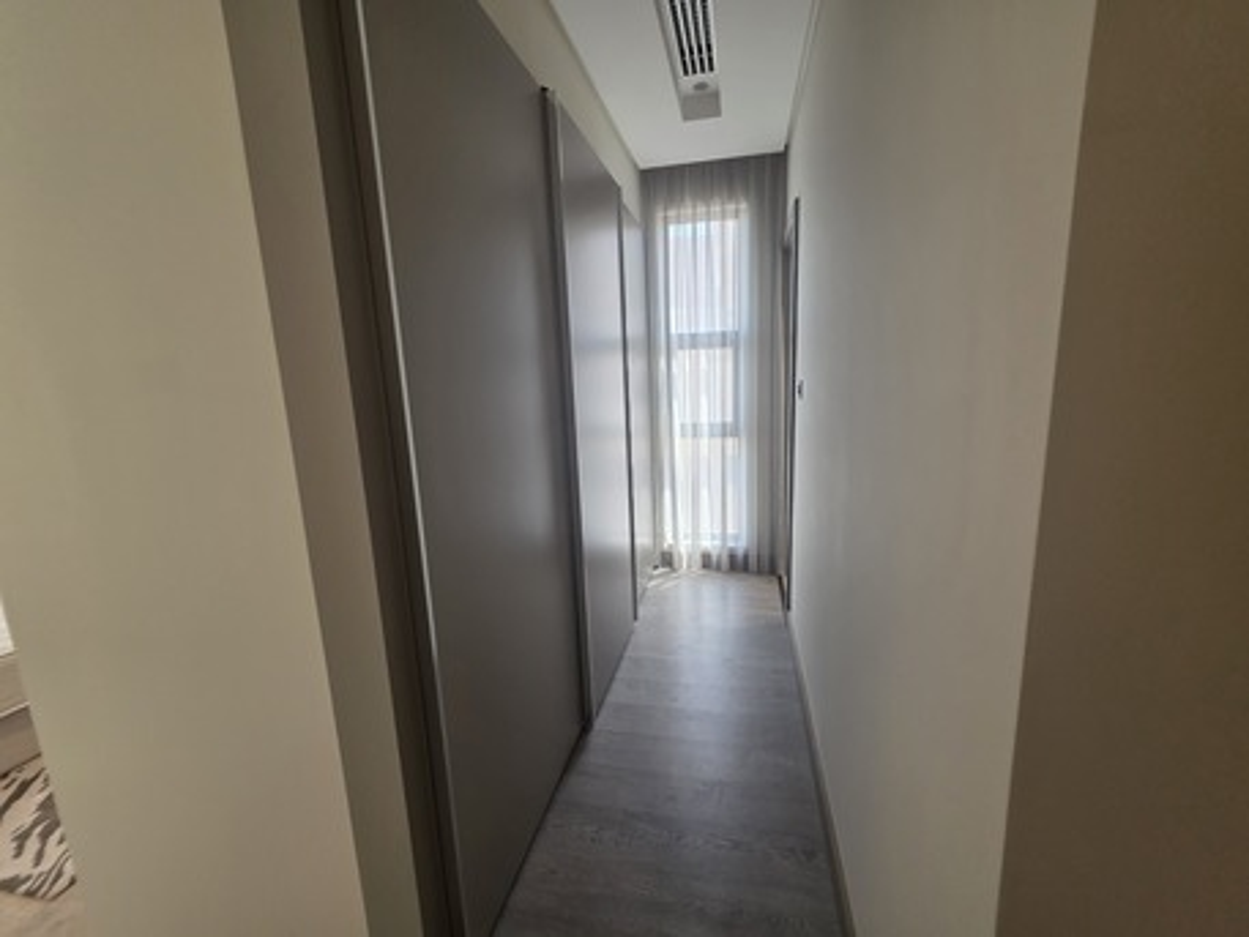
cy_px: 468
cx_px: 624
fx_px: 469
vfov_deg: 89.9
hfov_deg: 106.2
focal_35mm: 13
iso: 200
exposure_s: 1/100
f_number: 1.9
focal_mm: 2.2
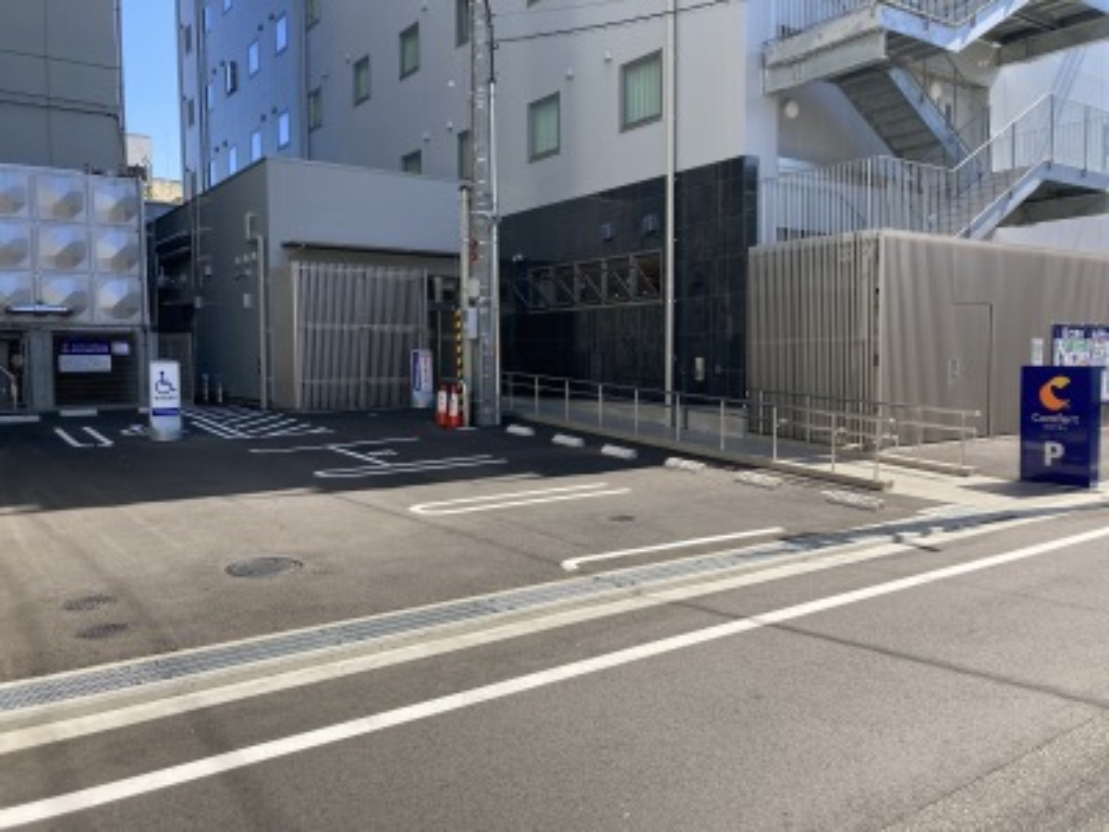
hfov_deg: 63.4
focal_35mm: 28
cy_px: 416
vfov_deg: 49.7
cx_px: 554
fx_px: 897
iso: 20
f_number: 1.8
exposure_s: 1/1043
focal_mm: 3.99
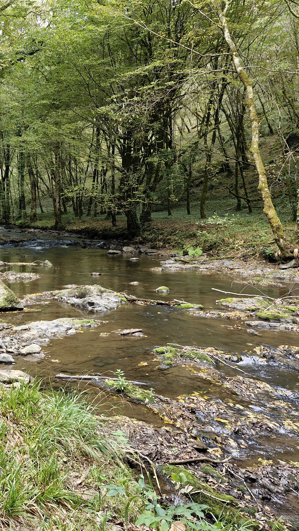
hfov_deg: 32.6
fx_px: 479
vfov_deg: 58.0
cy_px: 262
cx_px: 21
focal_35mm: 34
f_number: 1.8
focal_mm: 5.54
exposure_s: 1/420
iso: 50
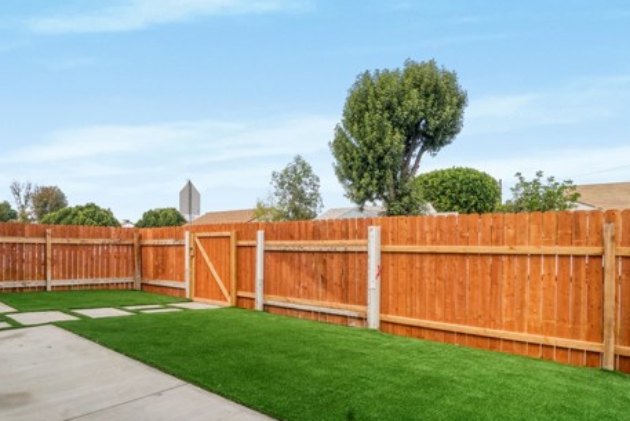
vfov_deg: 59.1
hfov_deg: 80.2
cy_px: 249
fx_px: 368
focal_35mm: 21
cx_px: 252
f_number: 22
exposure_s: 1/25
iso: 100
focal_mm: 10
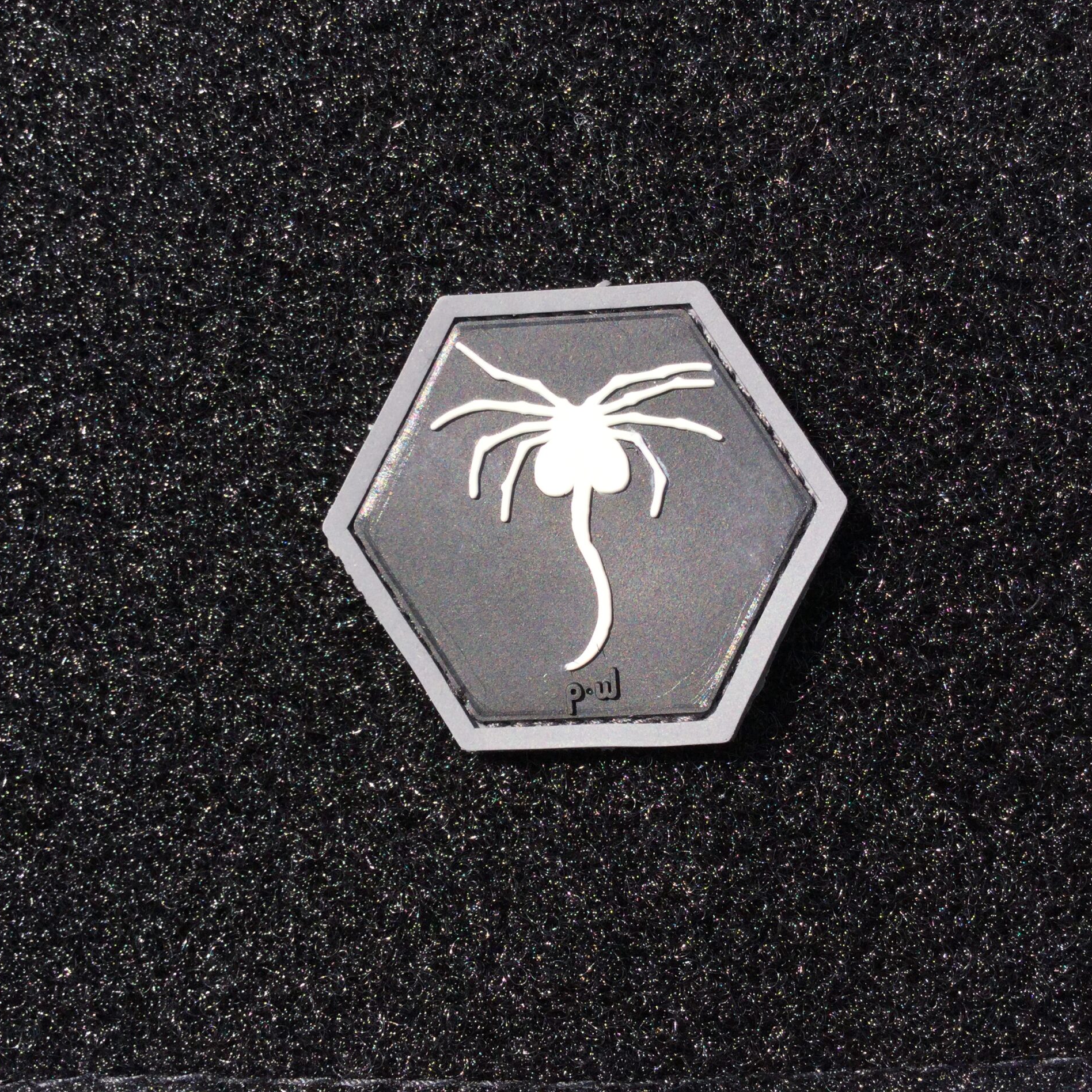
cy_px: 541
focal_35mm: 37
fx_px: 1321
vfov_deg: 44.9
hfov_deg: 44.9
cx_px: 566
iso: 25
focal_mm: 3.3
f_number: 2.4
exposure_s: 1/1597
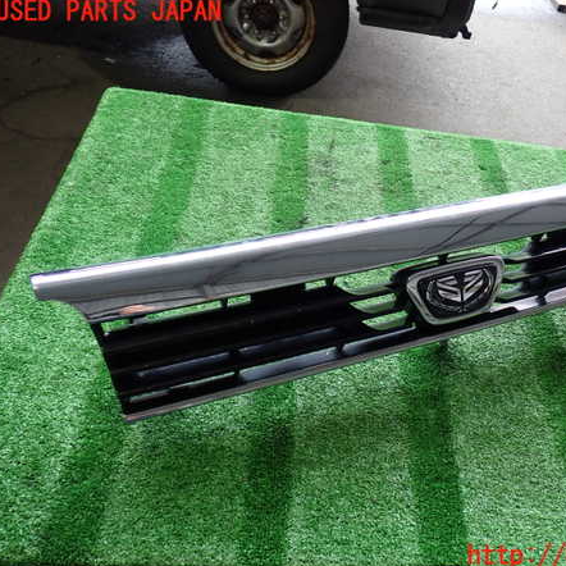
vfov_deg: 46.0
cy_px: 284
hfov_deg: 45.4
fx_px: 666
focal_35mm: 36
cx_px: 373
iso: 200
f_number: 2.3
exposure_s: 1/50
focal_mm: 5.4
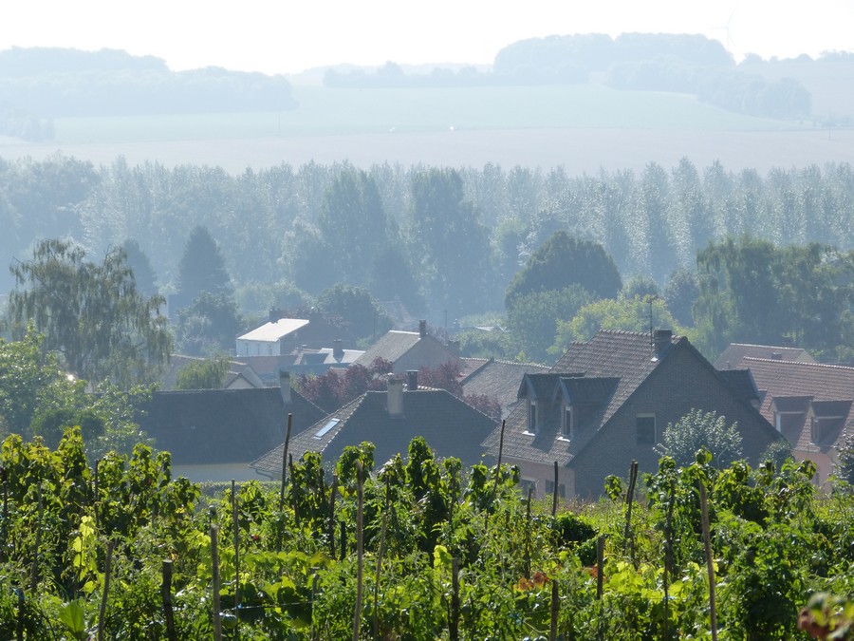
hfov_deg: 10.7
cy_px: 320
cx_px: 427
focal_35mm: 184
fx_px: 4539
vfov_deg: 8.1
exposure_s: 1/1000
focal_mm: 33.2
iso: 160
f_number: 4
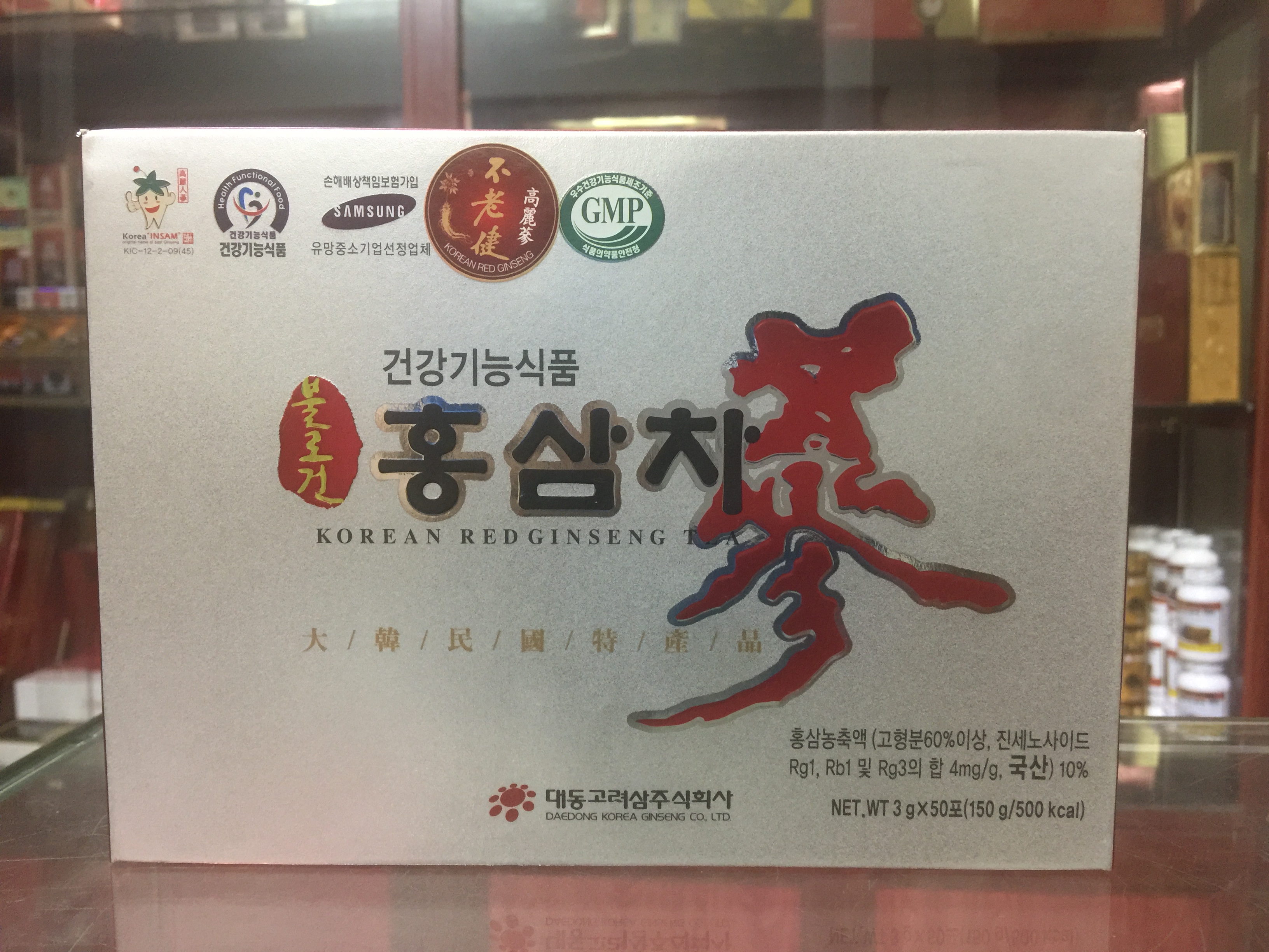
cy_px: 476
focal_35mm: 29
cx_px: 634
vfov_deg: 48.2
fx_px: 1063
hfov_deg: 61.7
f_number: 2.2
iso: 100
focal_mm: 4.15
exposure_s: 1/17
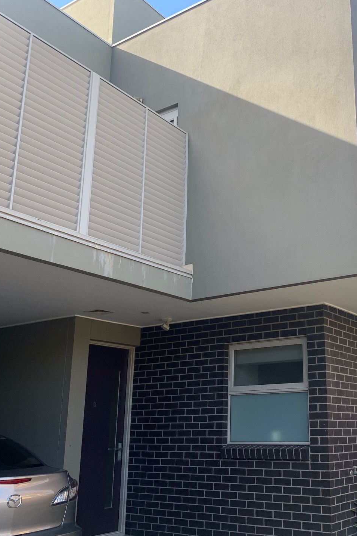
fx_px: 565
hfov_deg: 34.2
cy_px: 275
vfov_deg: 50.7
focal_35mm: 38
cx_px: 276
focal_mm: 4.25
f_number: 1.8
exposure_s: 1/378
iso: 25
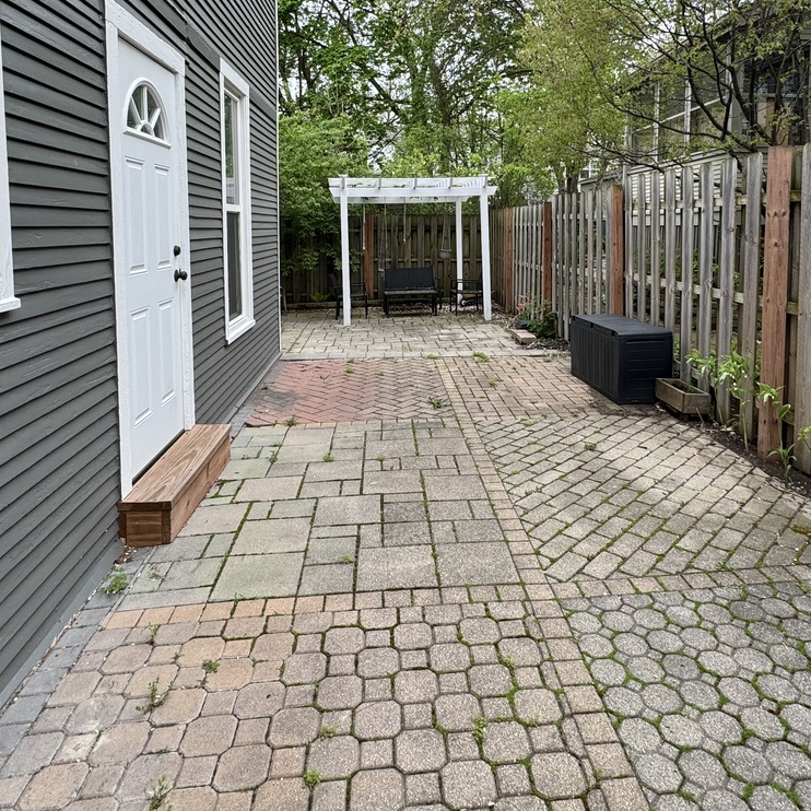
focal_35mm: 24
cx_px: 452
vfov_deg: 63.3
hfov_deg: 64.8
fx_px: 636
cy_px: 267
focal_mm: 2.22
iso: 40
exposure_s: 1/147
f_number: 2.2
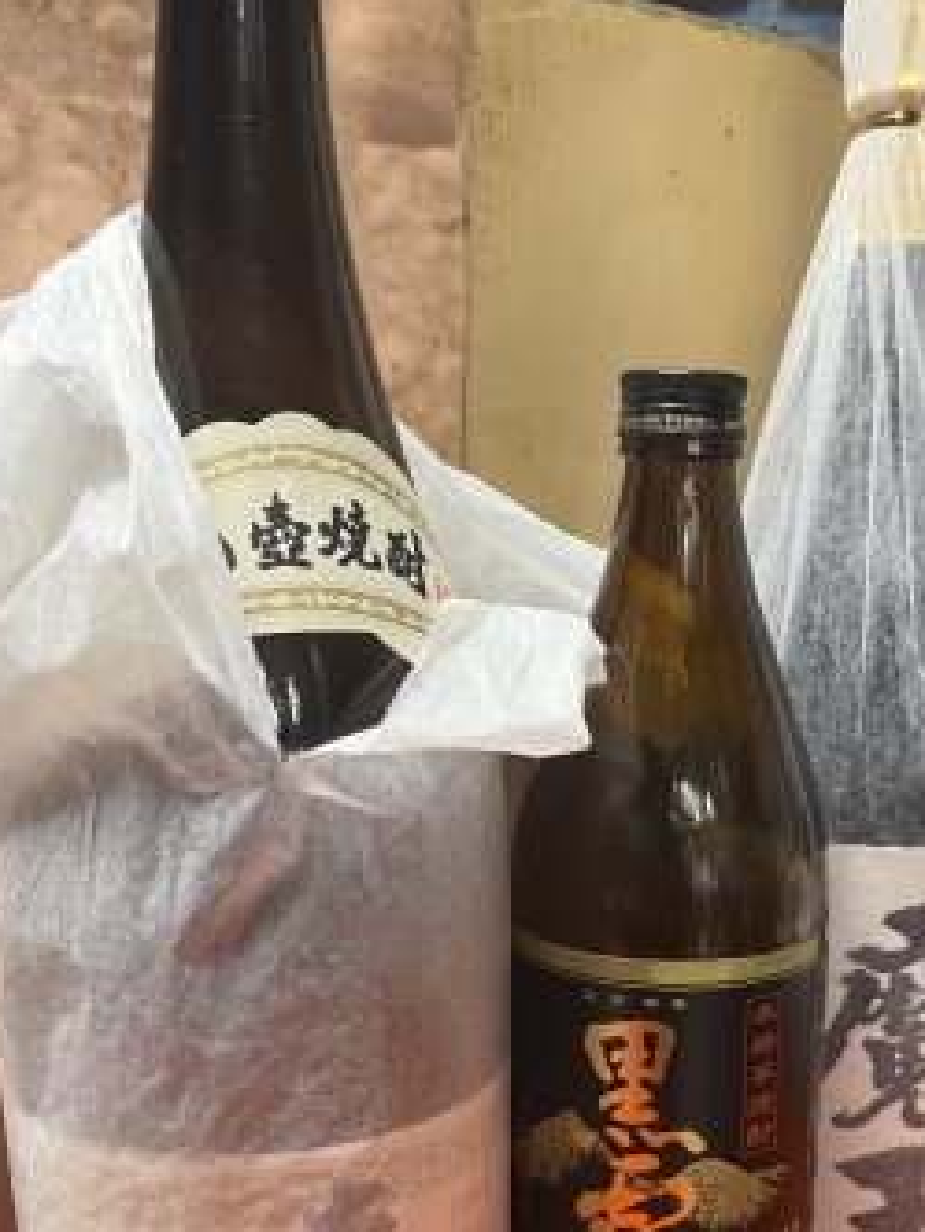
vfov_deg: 47.2
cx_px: 672
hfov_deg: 36.2
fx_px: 1389
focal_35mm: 39
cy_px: 799
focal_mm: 5.1
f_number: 1.6
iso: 250
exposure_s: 1/50
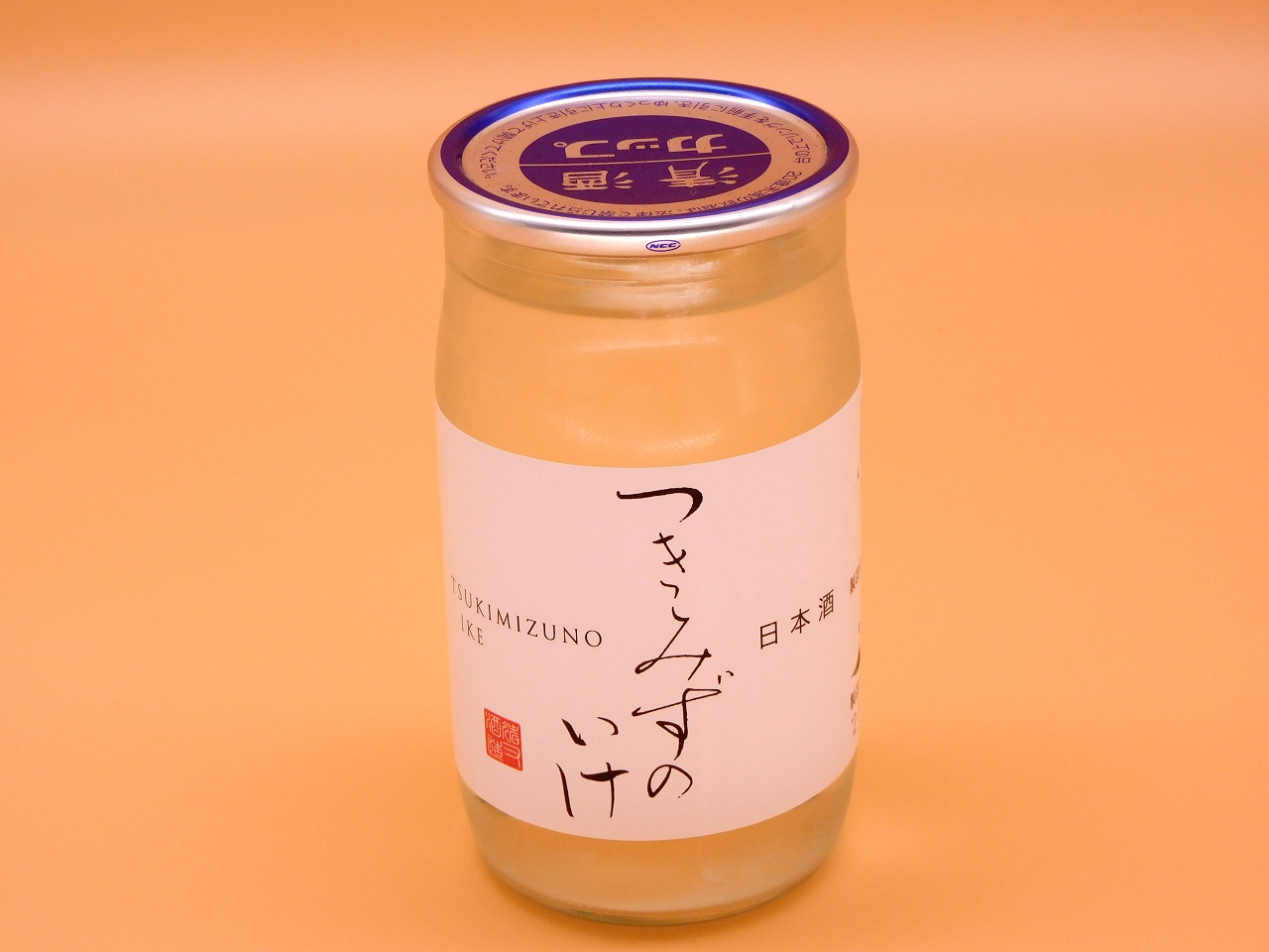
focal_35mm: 105
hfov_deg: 18.7
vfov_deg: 14.1
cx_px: 634
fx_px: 3849
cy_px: 476
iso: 125
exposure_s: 1/100
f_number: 4.8
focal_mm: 18.8
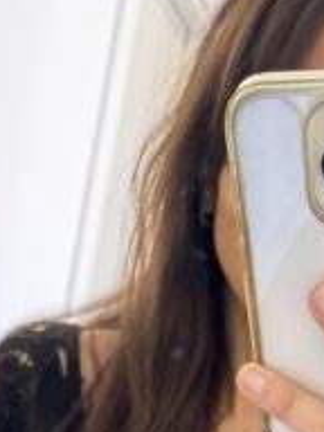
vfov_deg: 21.7
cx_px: 191
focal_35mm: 75
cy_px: 650
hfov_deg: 19.6
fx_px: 936
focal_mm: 6.76
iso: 500
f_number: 1.78
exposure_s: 1/60
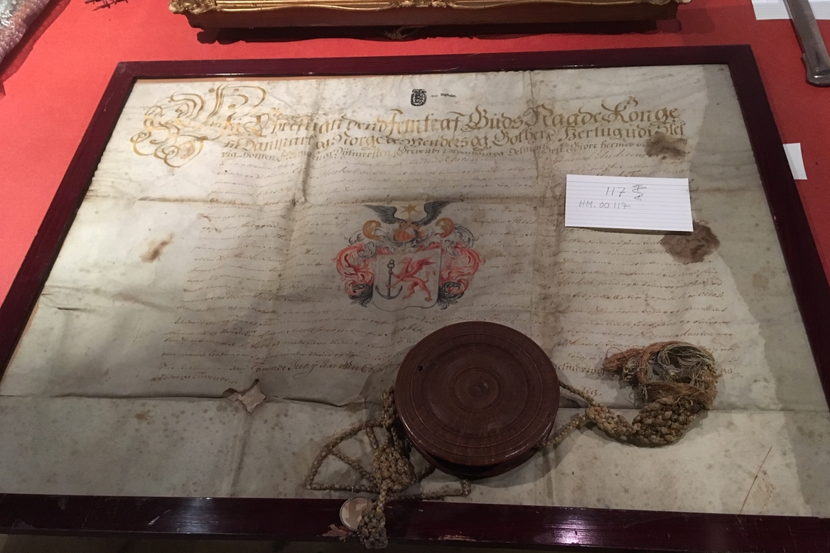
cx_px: 426
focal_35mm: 31
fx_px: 714
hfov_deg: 60.3
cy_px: 312
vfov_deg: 42.2
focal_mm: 4.15
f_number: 2.2
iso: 200
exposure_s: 1/17
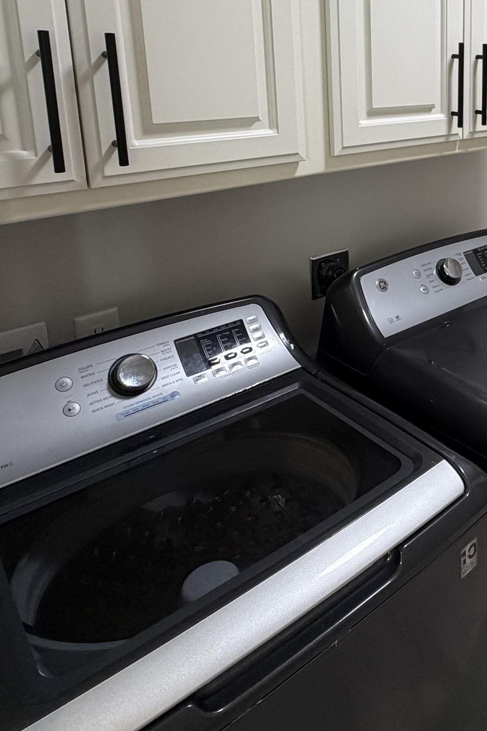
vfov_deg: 57.1
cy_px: 178
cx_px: 517
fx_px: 629
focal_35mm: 31
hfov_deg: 36.7
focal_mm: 2.22
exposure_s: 1/60
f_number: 2.2
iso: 200
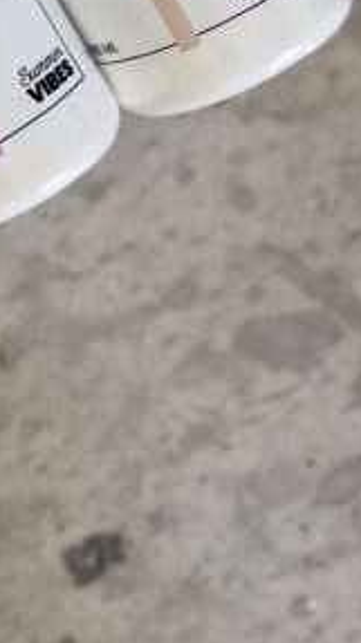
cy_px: -141
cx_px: -249
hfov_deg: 13.9
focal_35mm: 79
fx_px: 1347
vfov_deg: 24.2
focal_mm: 4.2
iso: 64
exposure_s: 1/100
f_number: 1.6
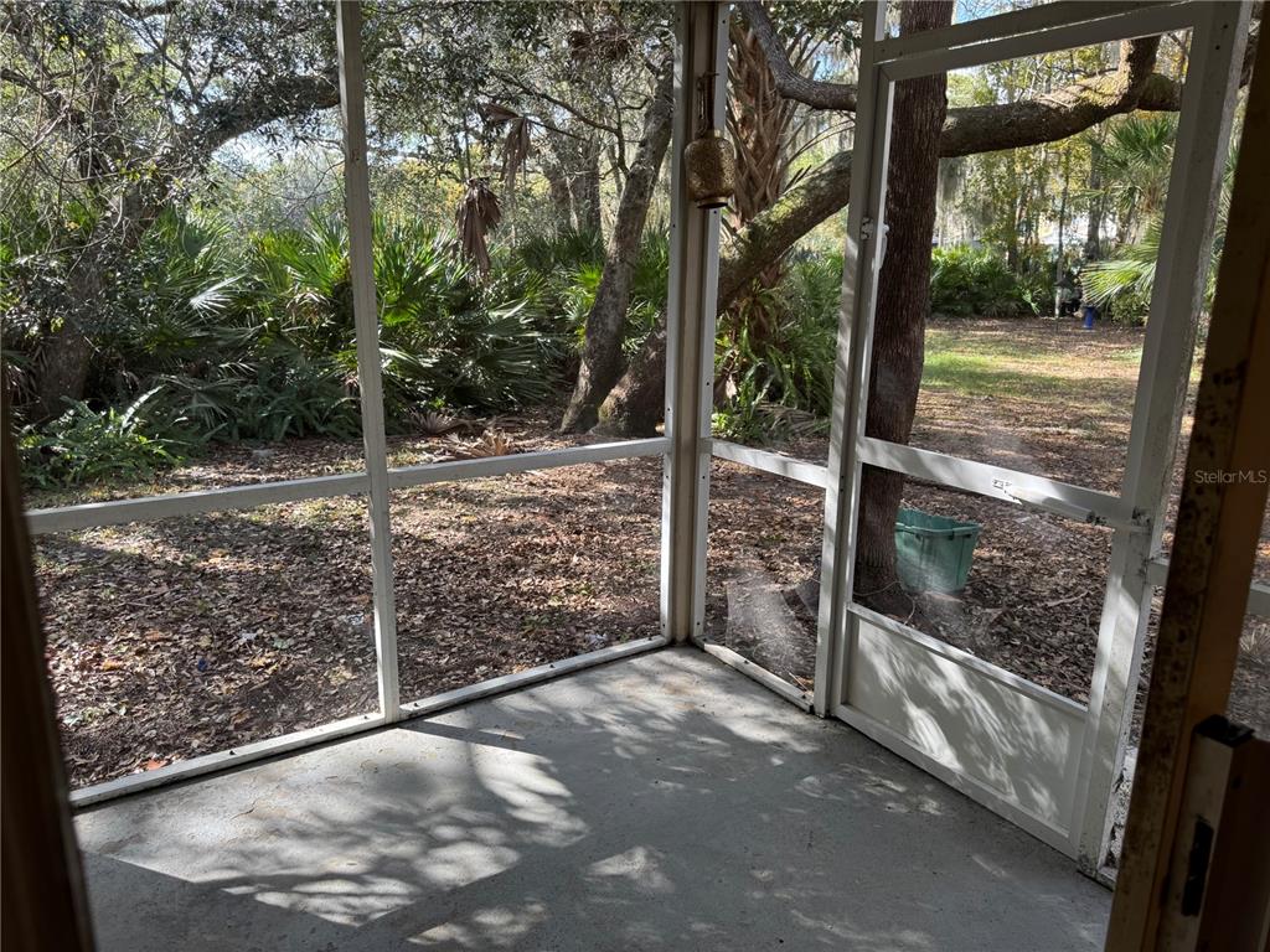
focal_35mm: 24
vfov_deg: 56.8
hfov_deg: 71.6
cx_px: 635
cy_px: 476
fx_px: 881
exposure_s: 1/148
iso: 64
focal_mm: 6.76
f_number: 1.78
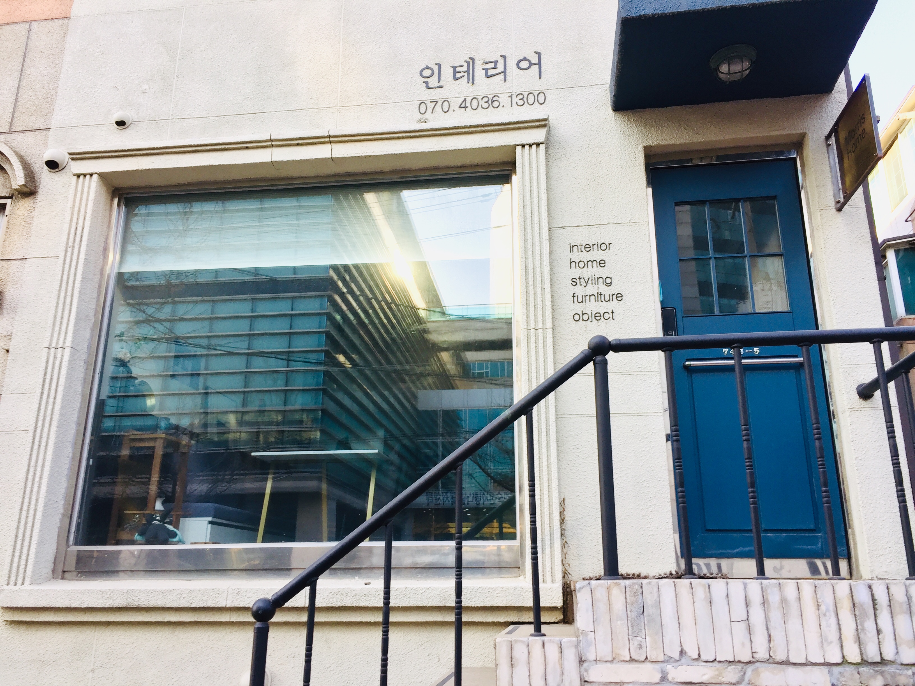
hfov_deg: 61.7
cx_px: 458
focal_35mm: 29
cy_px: 343
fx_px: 767
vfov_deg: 48.2
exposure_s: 1/120
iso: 32
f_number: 2.2
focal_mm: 4.15
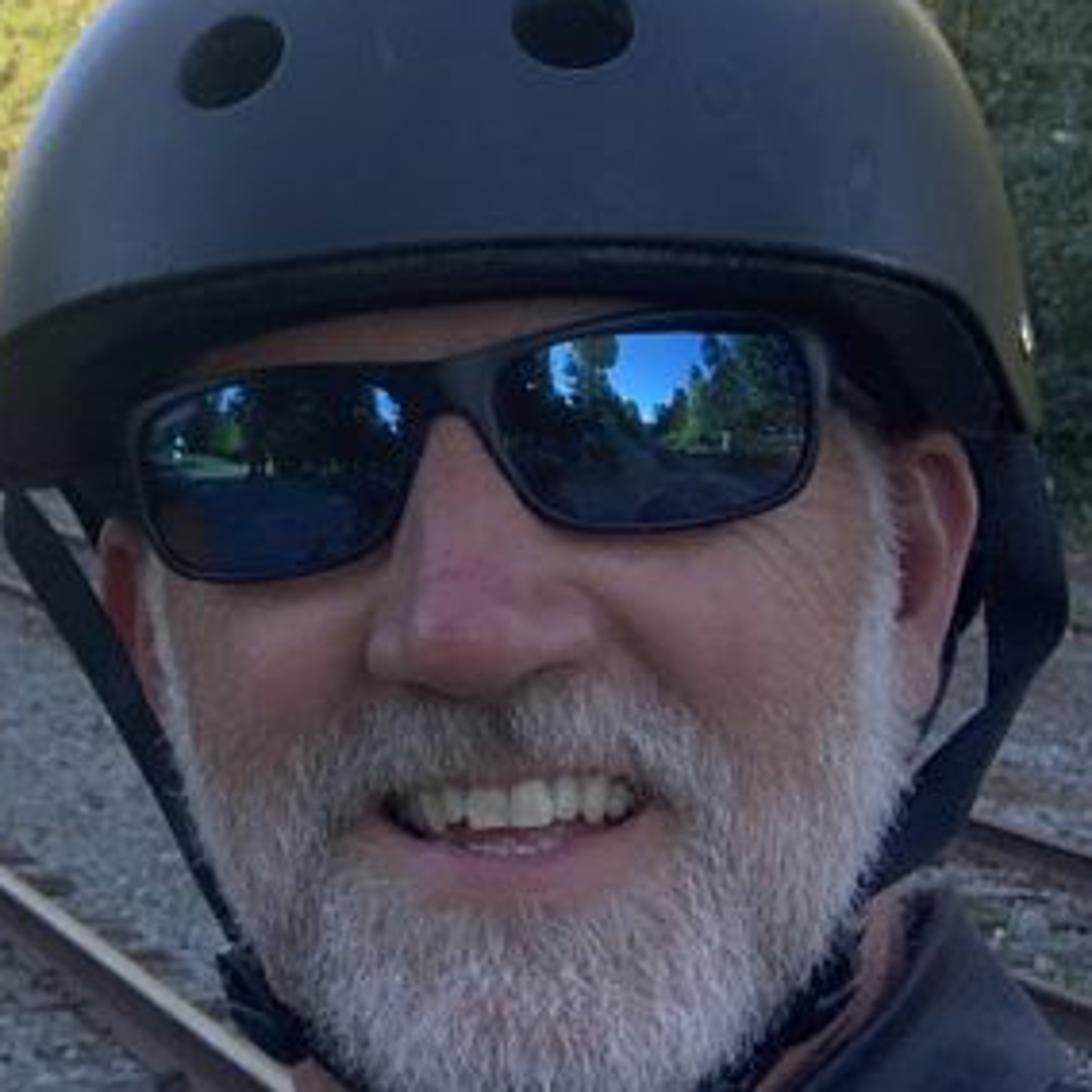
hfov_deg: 17.7
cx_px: -479
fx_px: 3176
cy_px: 515
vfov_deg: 19.5
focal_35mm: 89
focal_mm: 2.87
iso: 16
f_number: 2.2
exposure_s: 1/286
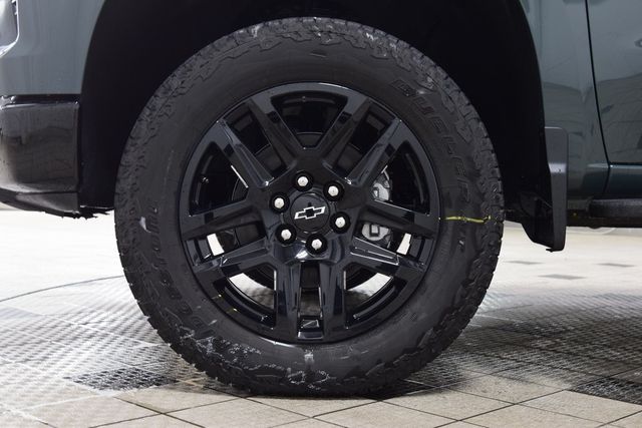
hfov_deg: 38.9
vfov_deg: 26.5
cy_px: 214
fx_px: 910
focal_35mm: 51
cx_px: 321
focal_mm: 34
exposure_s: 1/15
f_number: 6.3
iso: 1100
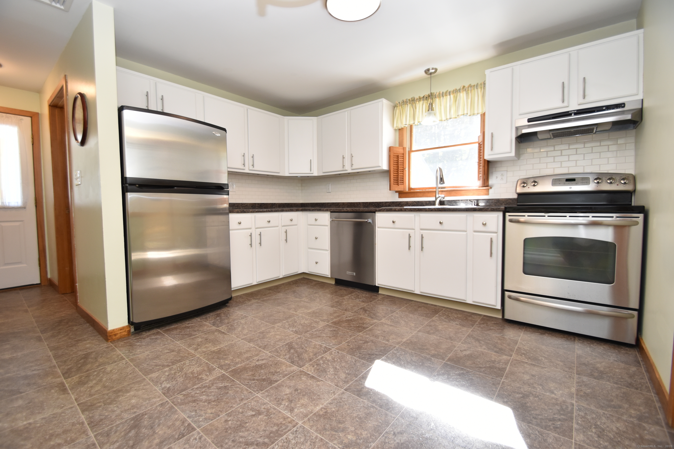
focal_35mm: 15
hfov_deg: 100.4
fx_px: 281
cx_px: 337
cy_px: 224
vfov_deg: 77.3
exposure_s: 1/100
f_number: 5
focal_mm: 10
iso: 400
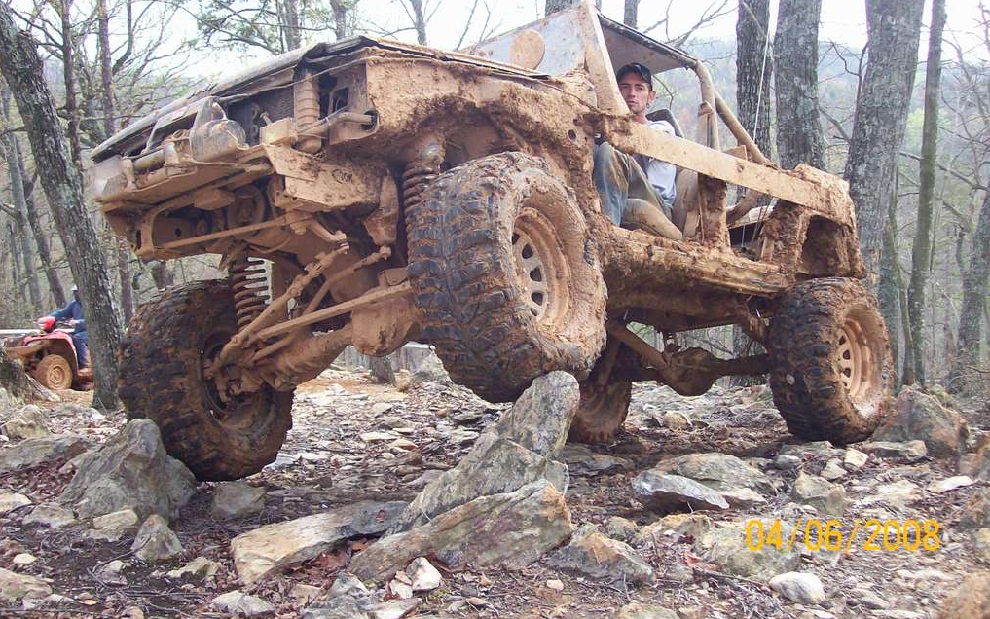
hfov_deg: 41.8
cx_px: 493
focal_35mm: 48
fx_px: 1295
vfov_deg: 26.8
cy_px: 254
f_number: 3
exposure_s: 1/227
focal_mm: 7.6
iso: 80
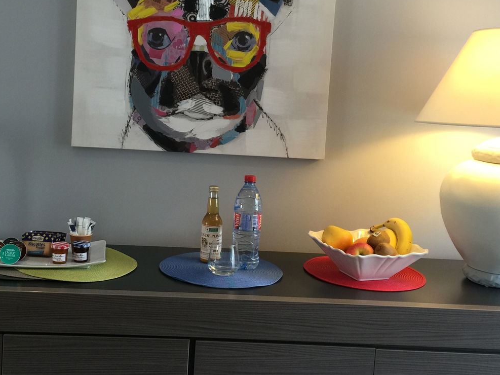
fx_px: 679
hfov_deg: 40.3
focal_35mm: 47
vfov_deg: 30.8
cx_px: 204
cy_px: 152
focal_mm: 4.15
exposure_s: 1/33
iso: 40
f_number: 2.2
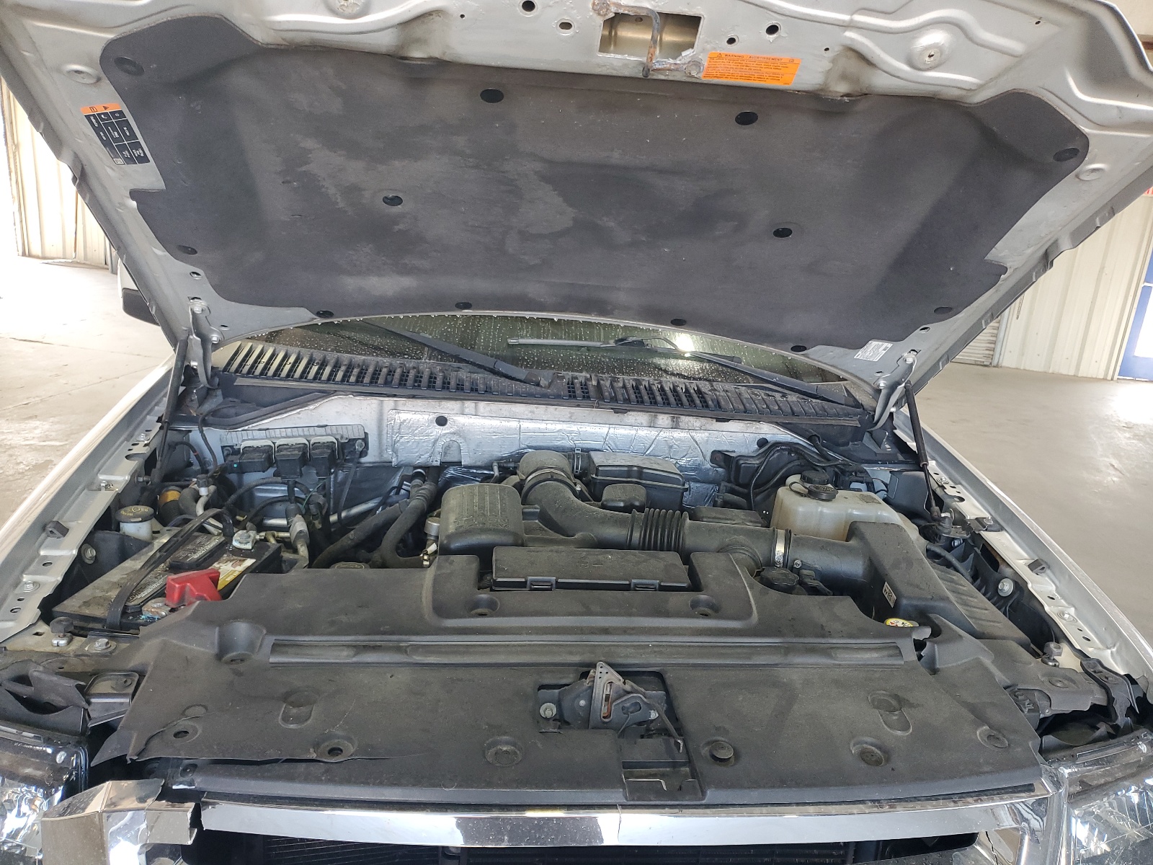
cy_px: 432
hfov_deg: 67.3
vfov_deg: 53.1
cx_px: 576
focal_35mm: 26
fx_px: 866
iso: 89
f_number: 1.5
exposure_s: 1/60.2
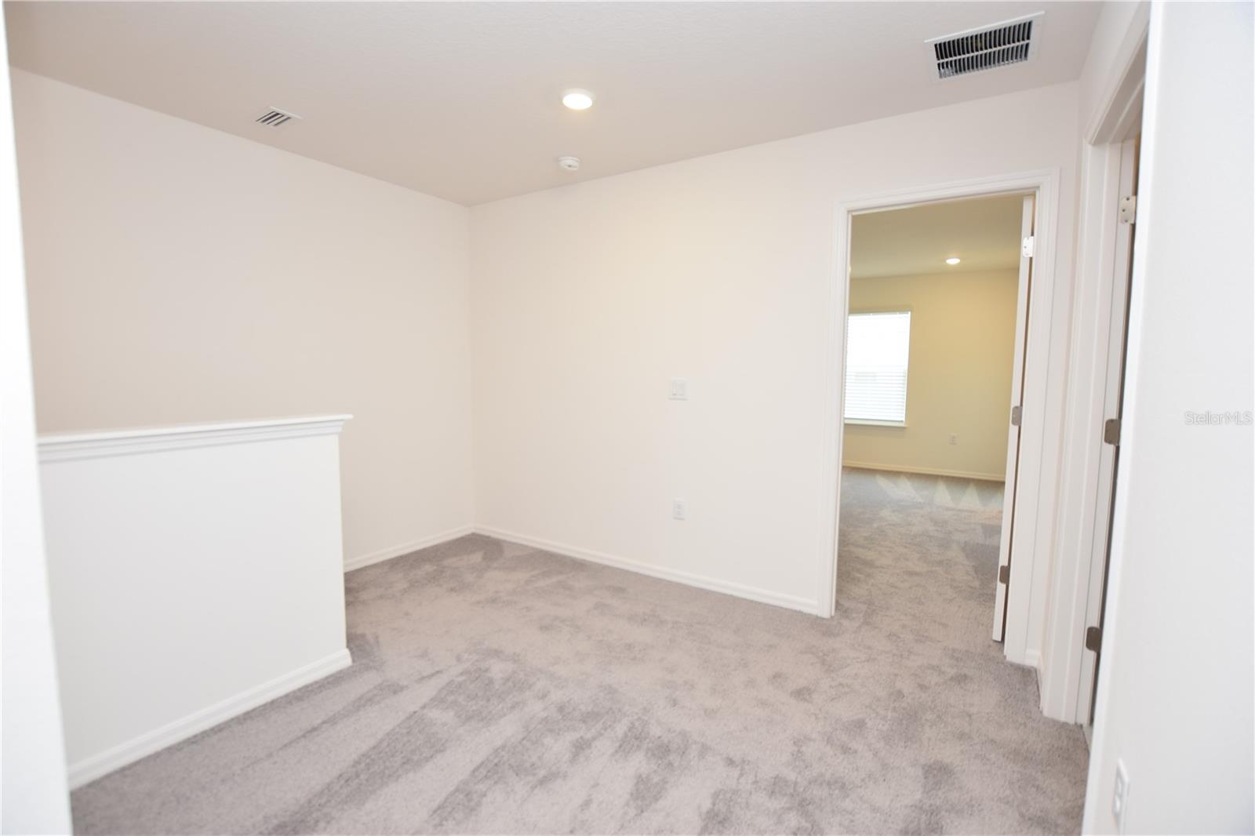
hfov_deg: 100.4
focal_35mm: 15
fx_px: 523
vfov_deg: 77.3
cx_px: 628
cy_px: 418
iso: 250
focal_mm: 10
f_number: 4
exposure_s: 1/60
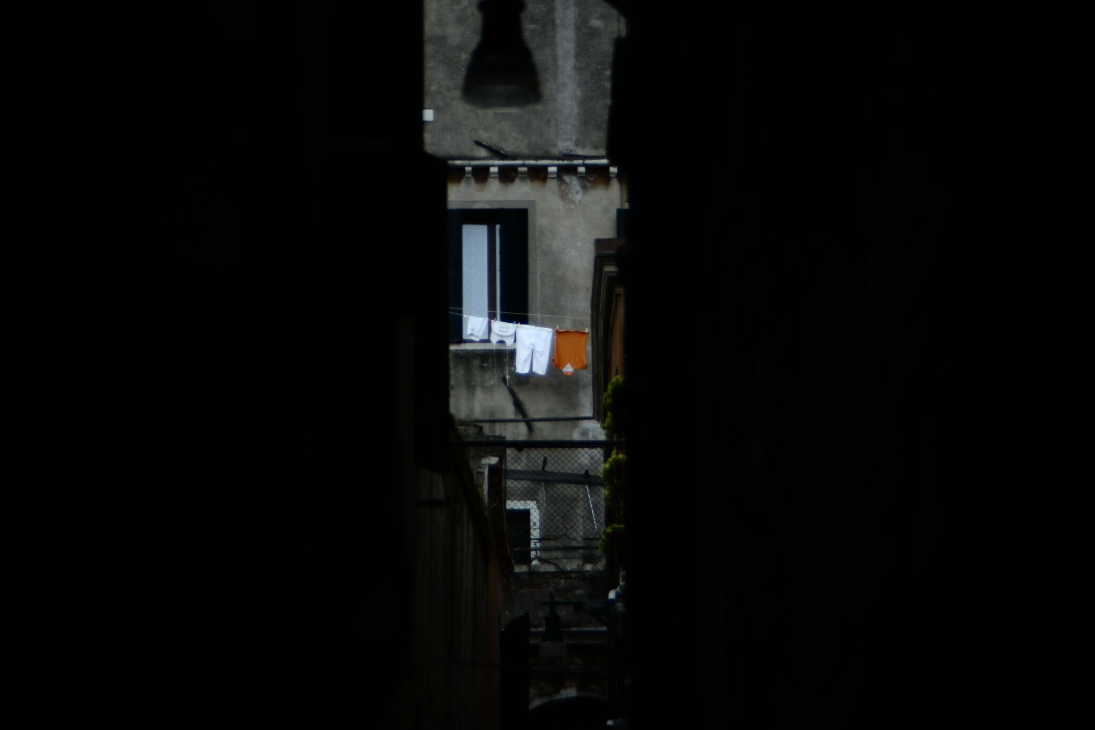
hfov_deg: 39.6
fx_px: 1521
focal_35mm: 50
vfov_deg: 27.0
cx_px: 519
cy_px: 333
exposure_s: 1/4000
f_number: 3.5
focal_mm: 43
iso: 1600
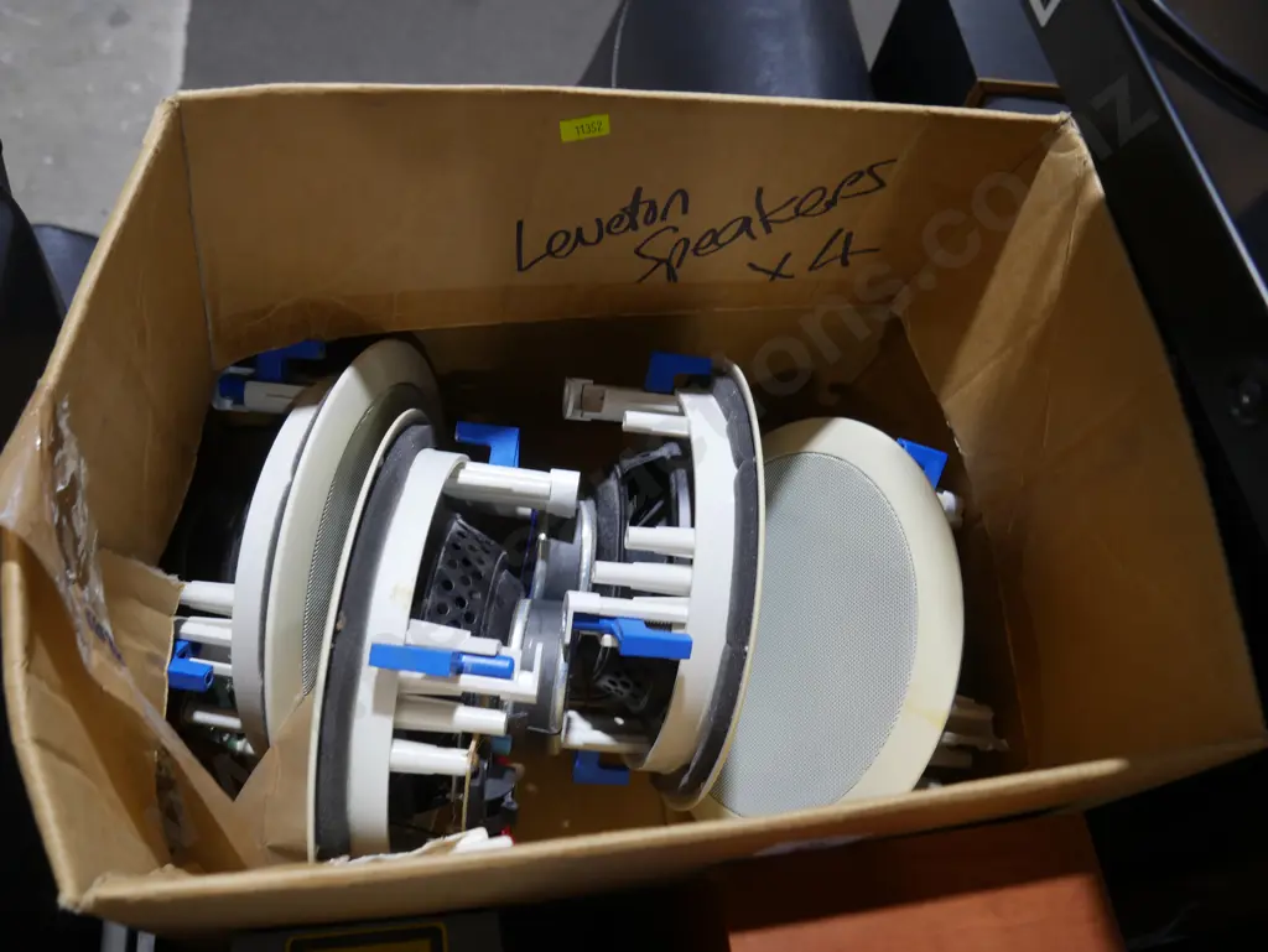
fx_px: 1099
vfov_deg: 46.8
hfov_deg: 59.9
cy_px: 476
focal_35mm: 30
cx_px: 634
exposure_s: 1/60
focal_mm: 15
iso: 200
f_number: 3.6
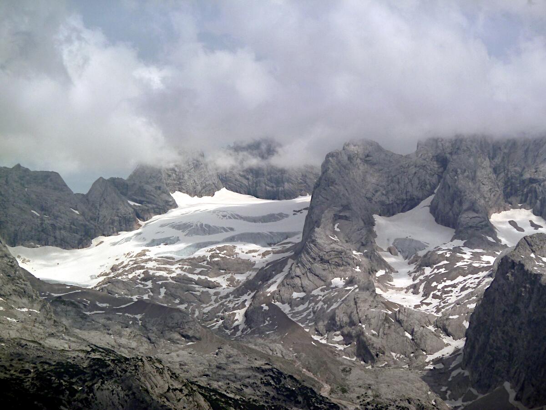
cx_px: 273
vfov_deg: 7.1
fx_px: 3312
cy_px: 205
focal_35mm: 210
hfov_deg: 9.4
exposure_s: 1/1000
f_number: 5.6
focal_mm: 34.4
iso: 80
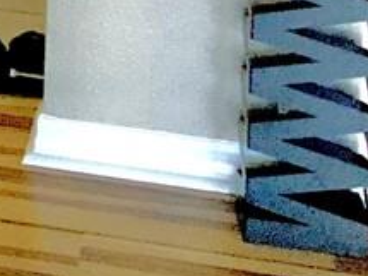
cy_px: -552
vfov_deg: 6.3
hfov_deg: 7.9
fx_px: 2295
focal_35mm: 216
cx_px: -724
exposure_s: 1/60
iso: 160
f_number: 1.8
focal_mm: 3
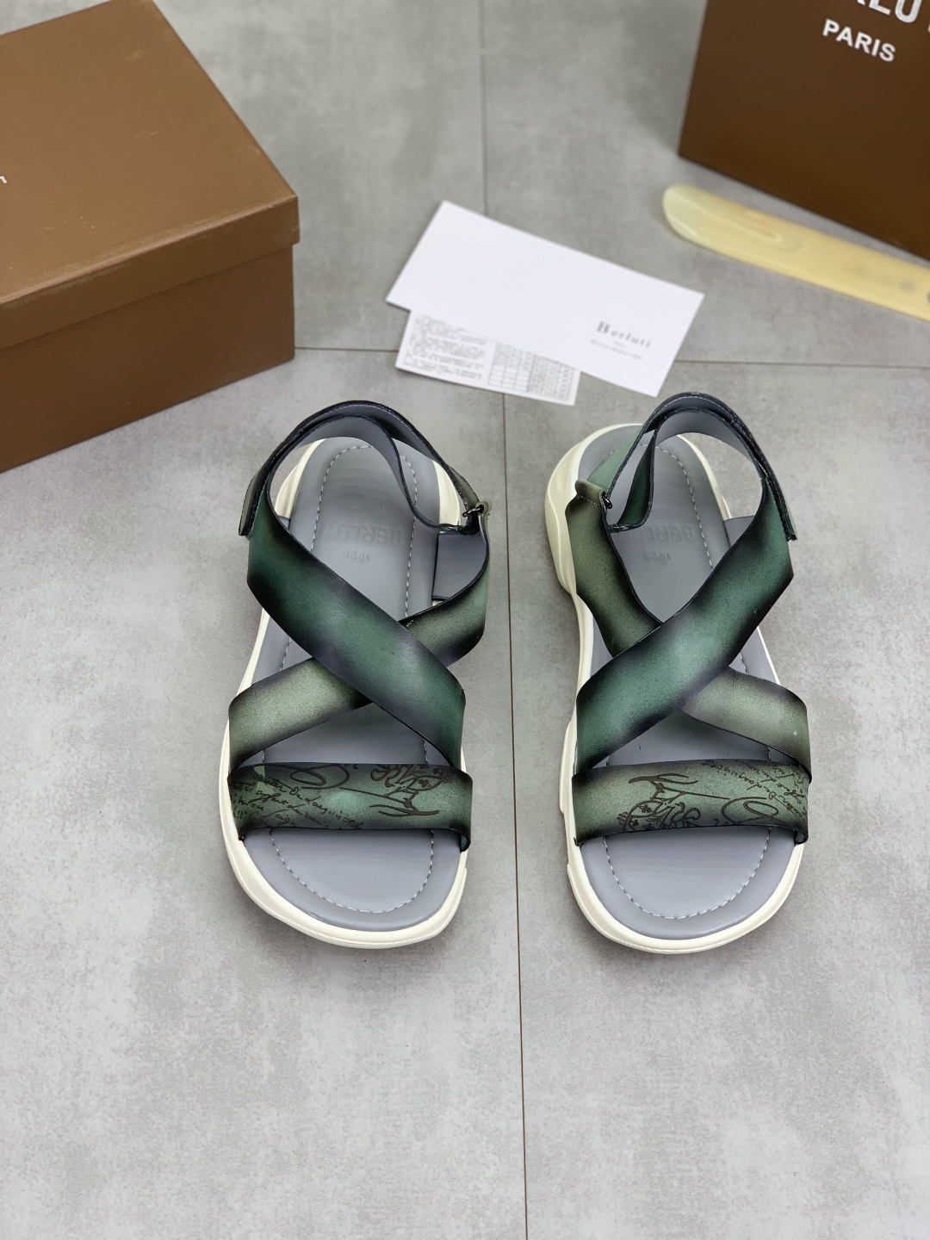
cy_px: 620
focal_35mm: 52
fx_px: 1863
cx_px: 465
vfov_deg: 36.8
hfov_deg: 28.0
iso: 20
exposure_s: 1/122
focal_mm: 6
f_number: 2.4
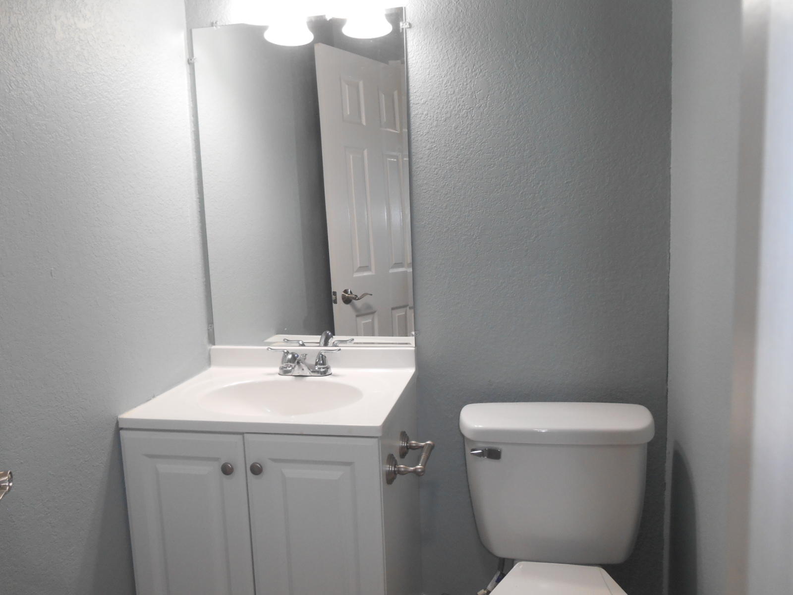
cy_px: 298
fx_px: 596
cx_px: 396
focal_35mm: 26
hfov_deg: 67.3
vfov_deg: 53.1
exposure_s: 1/30
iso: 200
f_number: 3.4
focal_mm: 4.7
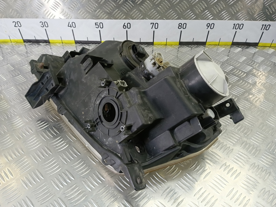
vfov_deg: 58.9
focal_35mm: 23
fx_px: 183
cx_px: 138
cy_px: 104
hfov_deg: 73.9
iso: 204
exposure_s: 1/50
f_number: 1.6
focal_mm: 4.11
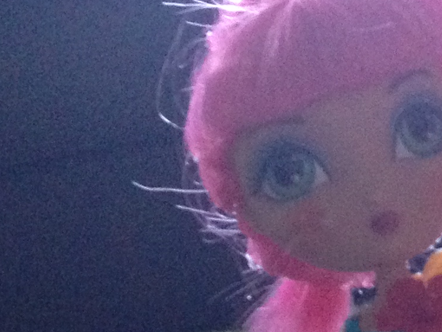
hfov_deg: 13.6
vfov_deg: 9.9
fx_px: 1839
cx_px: 413
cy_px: 562
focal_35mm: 144
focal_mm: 4.12
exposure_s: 1/20
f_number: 2.4
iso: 320
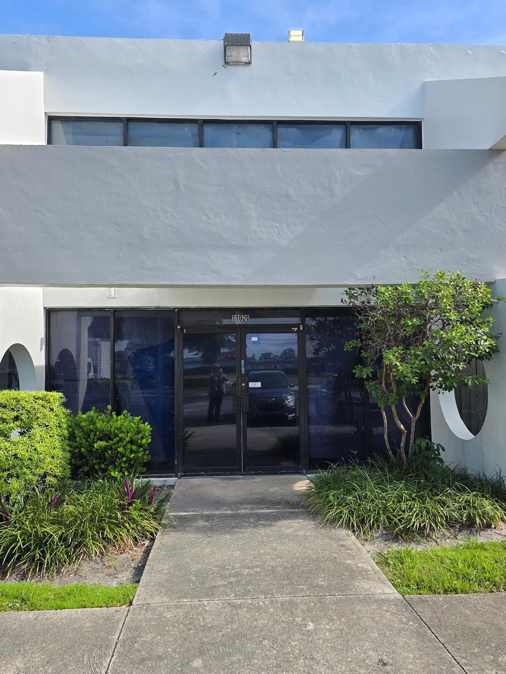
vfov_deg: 69.4
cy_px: 343
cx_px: 249
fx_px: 487
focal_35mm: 25
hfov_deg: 54.9
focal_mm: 6.3
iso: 12
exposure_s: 1/331
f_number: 1.7
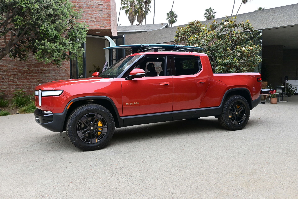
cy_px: 100
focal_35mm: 31
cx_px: 149
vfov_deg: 42.6
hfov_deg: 60.7
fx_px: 255
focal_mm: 20.5
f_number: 10
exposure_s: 1/320
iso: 400
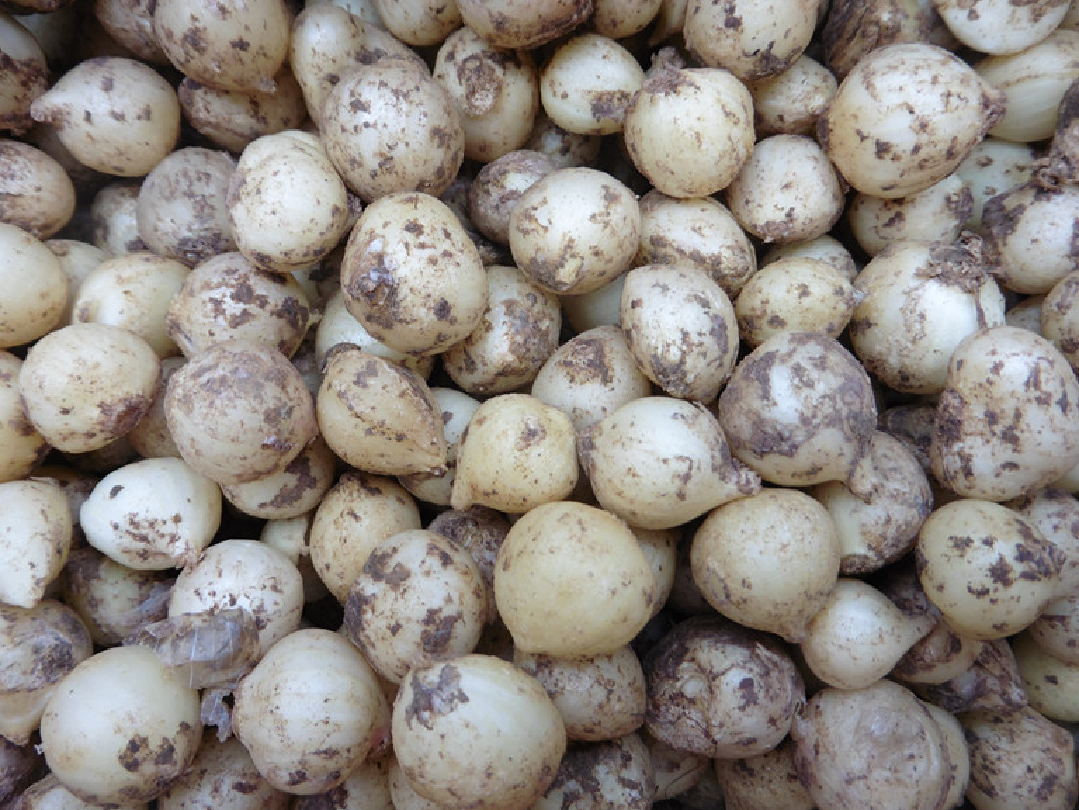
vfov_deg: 54.9
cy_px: 390
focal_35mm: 25
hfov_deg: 69.4
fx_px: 779
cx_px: 549
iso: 100
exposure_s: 1/60
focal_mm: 4.3
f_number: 3.3
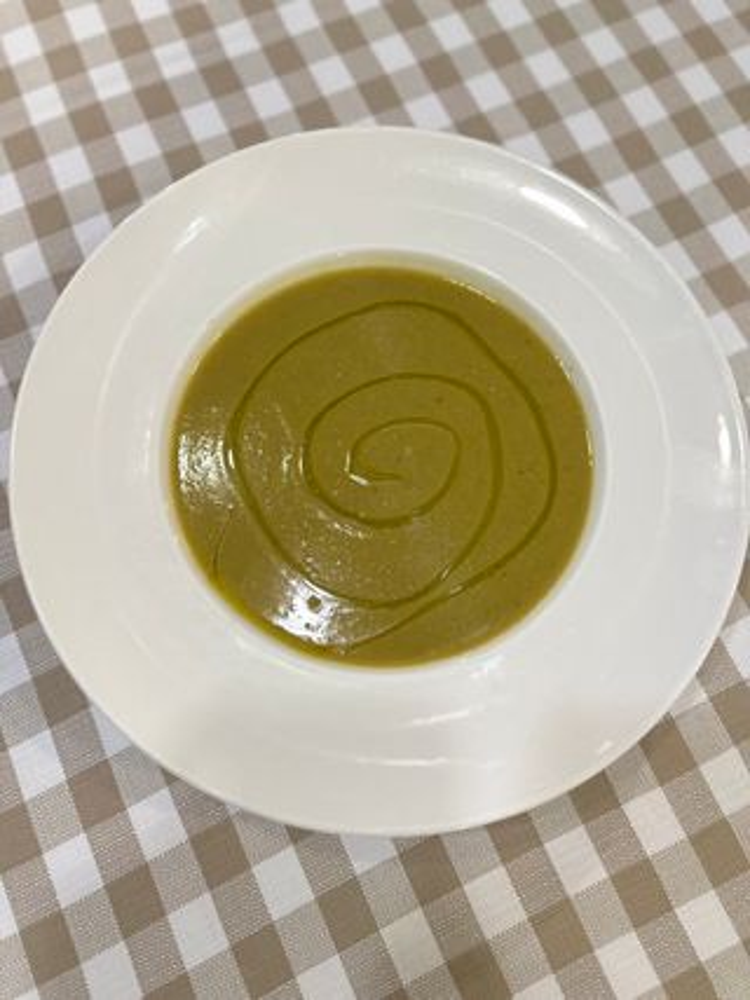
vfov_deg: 71.6
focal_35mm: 24
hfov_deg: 56.8
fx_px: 694
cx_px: 375
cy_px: 500
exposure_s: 1/50
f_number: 1.78
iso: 400
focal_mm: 6.86
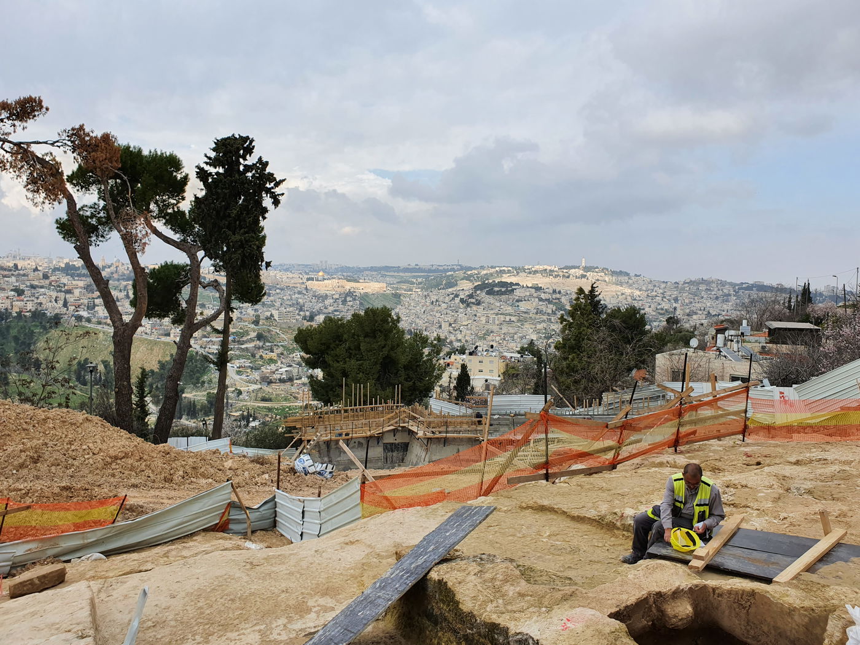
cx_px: 430
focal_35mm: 26
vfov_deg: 53.1
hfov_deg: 67.3
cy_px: 322
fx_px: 646
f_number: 2.4
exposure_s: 1/936
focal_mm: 4.32
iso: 50
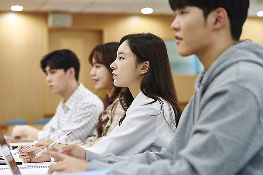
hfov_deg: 23.9
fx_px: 621
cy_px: 88
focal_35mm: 85
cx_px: 132
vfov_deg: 16.1
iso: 1000
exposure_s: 1/160
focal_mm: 85
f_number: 2.8
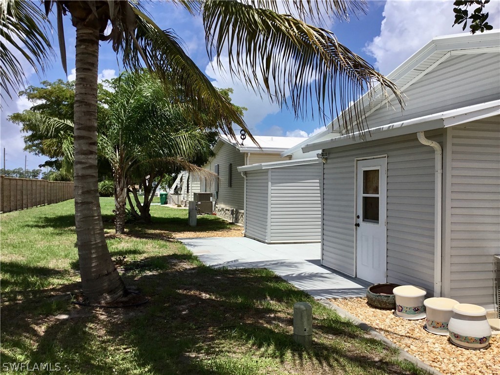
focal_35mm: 31
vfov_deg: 45.4
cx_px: 250
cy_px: 188
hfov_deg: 58.4
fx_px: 448
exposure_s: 1/1988
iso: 25
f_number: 2.4
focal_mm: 3.3
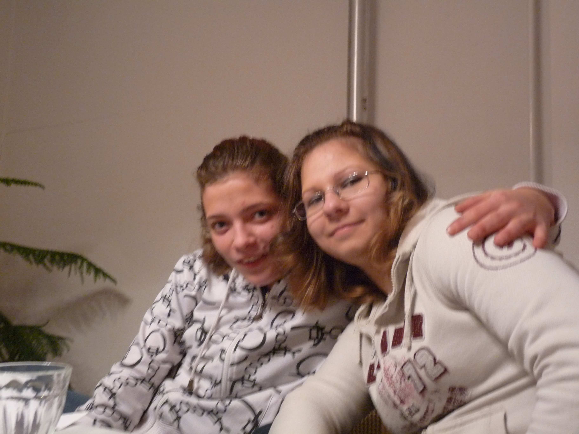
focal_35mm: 39
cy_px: 217
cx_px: 290
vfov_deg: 36.8
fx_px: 652
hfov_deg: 47.9
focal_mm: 6.9
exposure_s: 1/15
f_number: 3
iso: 400
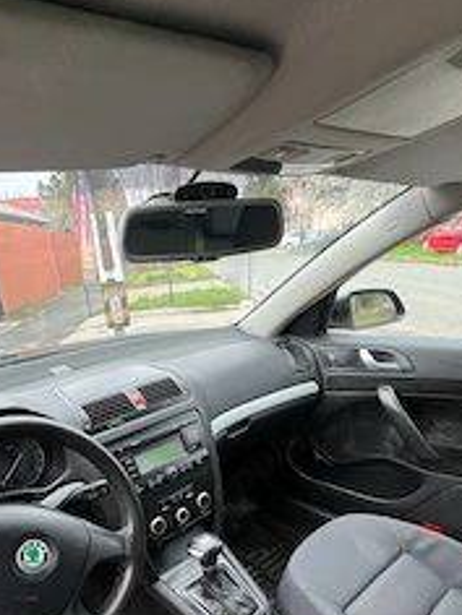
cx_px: 162
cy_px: 461
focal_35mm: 22
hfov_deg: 59.9
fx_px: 391
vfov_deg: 71.2
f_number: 1.8
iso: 50
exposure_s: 1/99
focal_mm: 1.57
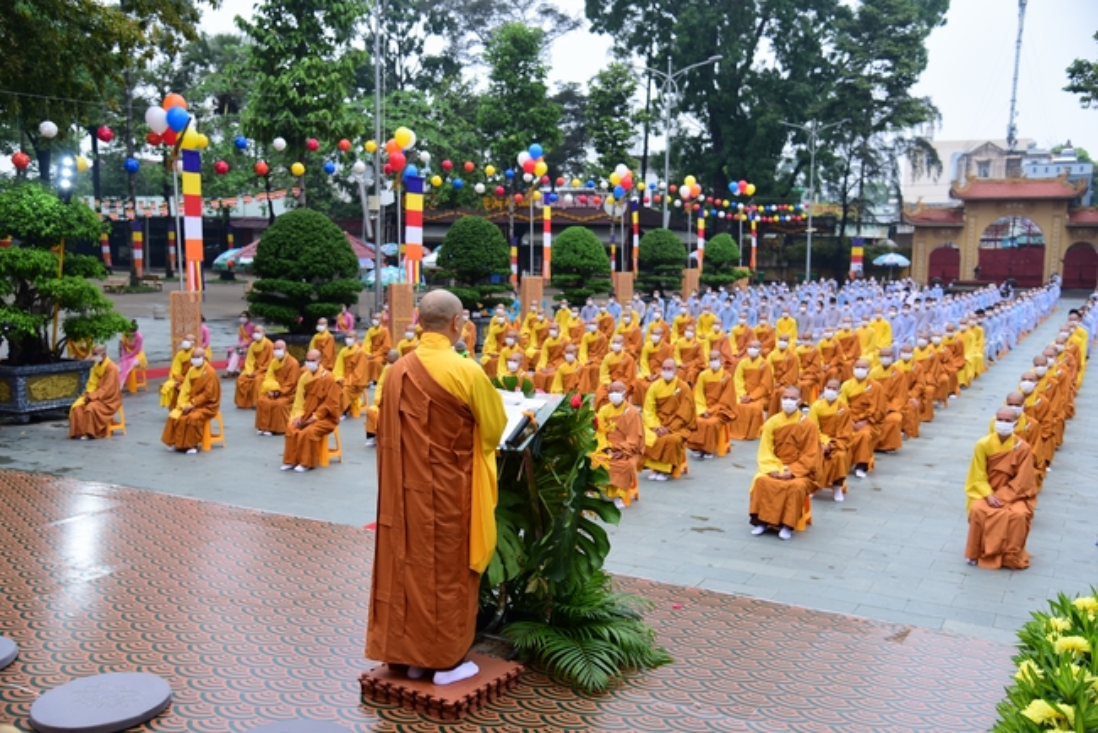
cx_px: 549
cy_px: 366
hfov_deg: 54.4
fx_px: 1068
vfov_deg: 37.9
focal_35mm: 35
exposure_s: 1/100
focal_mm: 35
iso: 200
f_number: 4
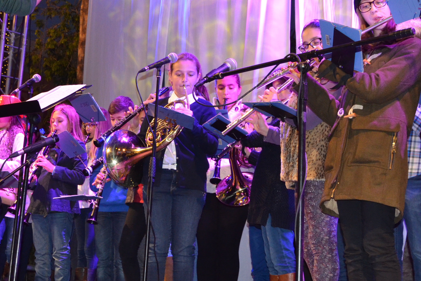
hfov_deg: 25.6
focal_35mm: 79
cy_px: 64
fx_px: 924
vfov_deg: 17.2
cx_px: 167
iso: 1600
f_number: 5.6
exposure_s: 1/125
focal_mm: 30
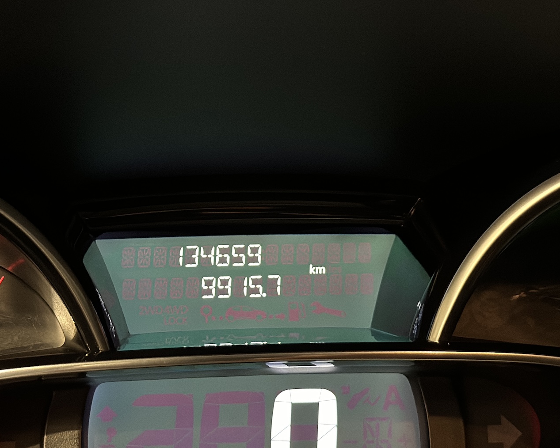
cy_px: 233
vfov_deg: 21.6
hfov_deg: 26.7
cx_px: 240
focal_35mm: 71
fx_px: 1177
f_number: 1.78
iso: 800
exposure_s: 1/16
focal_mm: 6.86
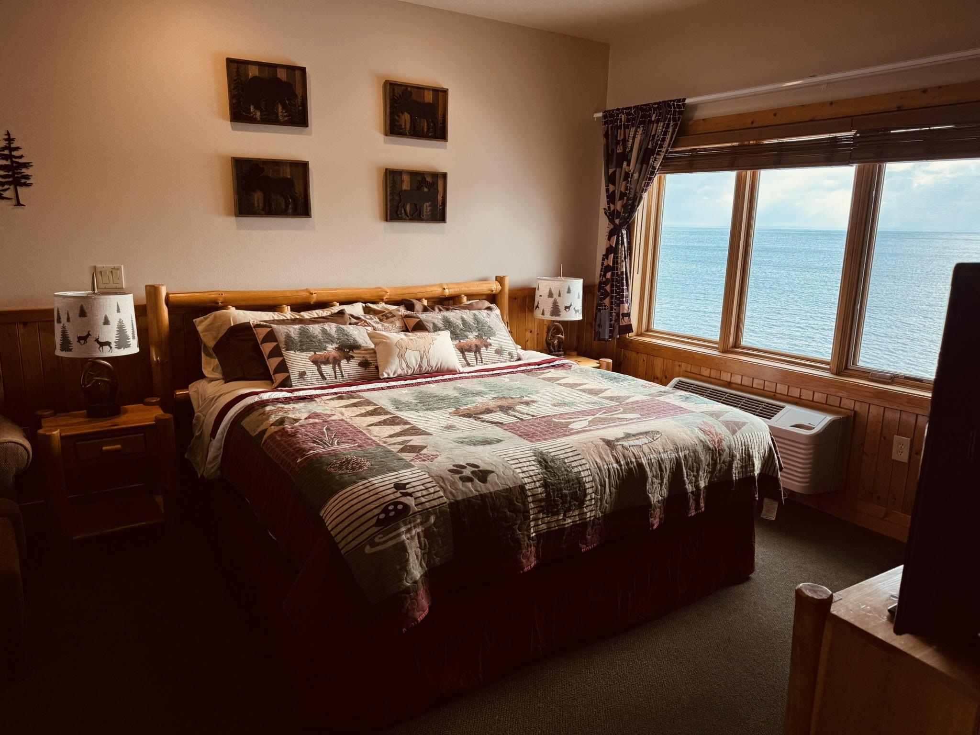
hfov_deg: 71.6
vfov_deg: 56.8
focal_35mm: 24
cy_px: 368
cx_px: 490
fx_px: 679
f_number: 1.78
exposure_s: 1/467
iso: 80
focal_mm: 6.76
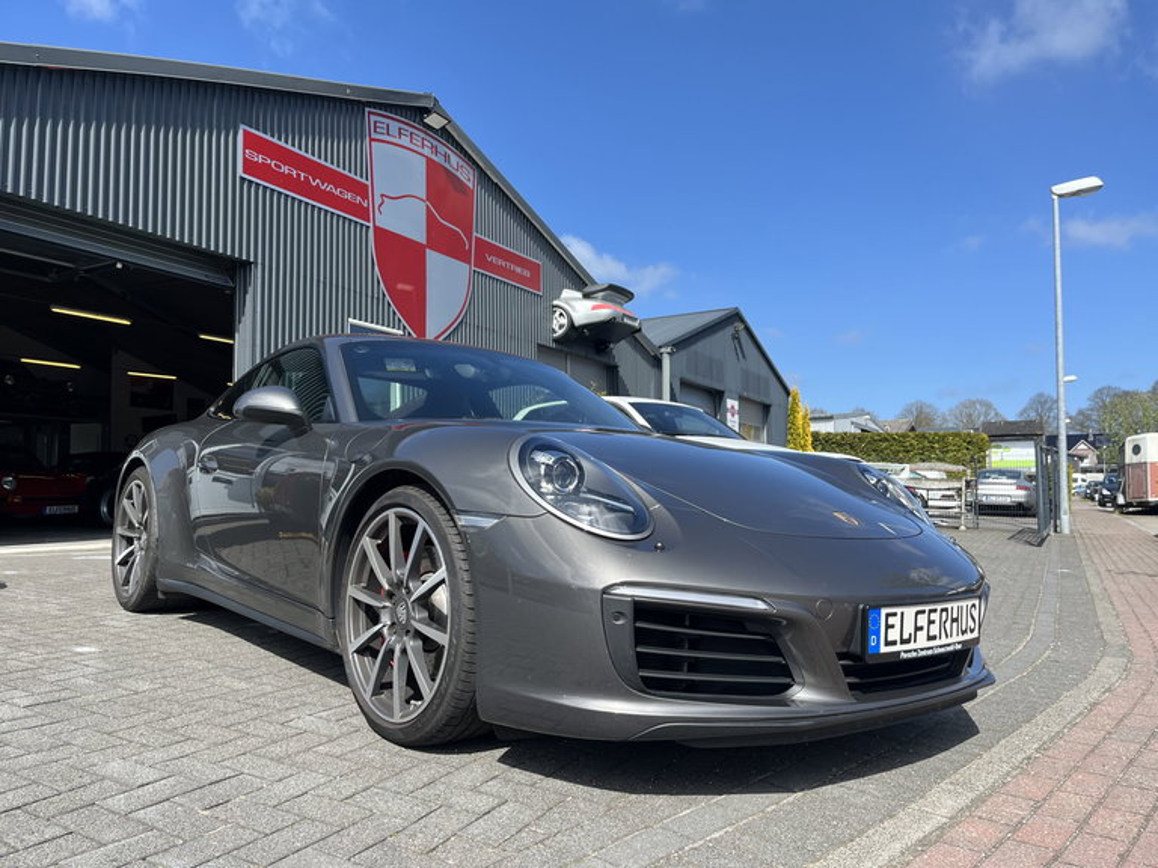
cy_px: 434
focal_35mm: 26
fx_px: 870
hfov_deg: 67.3
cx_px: 579
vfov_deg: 53.1
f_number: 1.6
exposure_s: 1/2632
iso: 50
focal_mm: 5.1
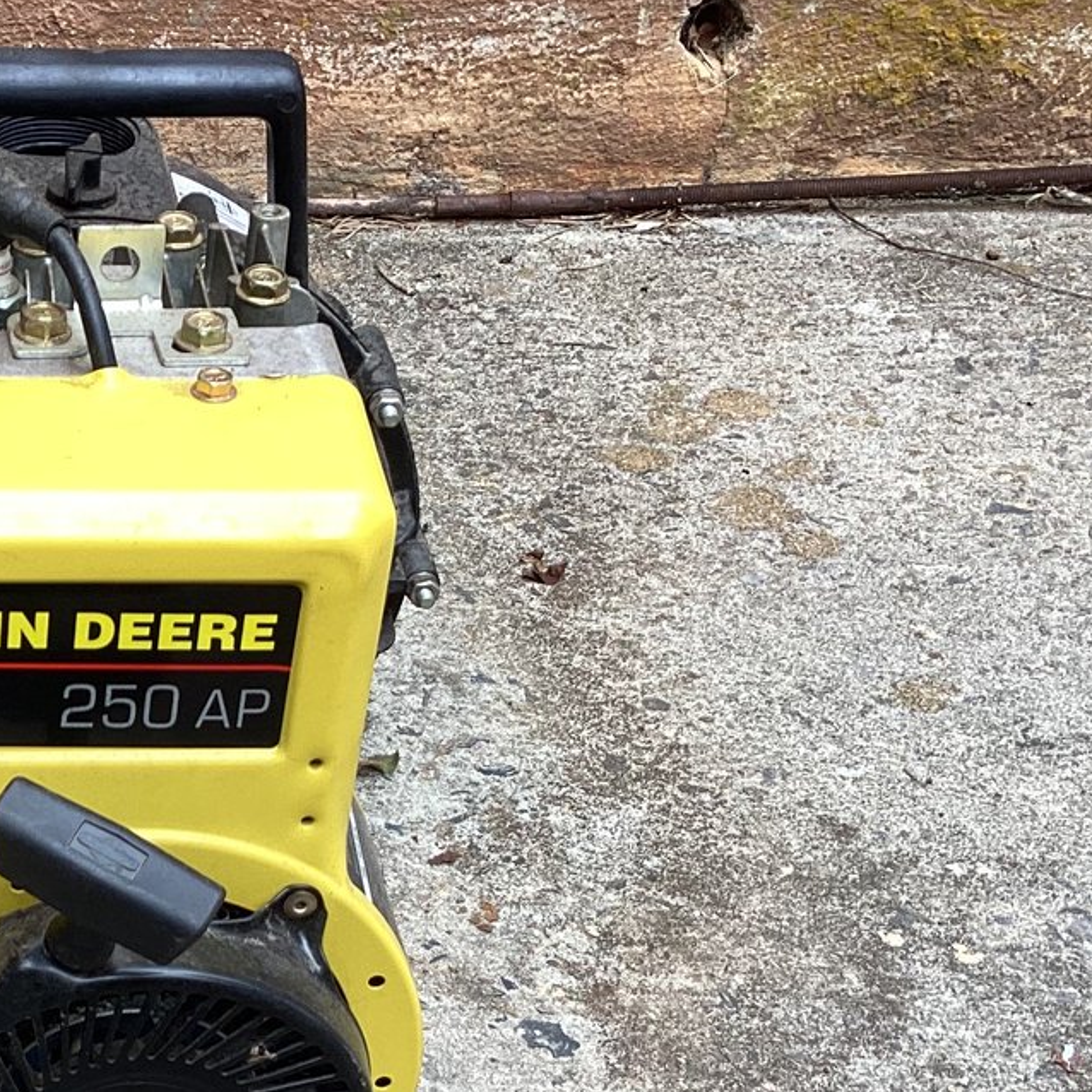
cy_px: 798
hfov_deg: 25.2
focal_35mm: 65
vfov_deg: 26.2
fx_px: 2320
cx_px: -3
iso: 25
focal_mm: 3.3
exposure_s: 1/120
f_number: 2.4
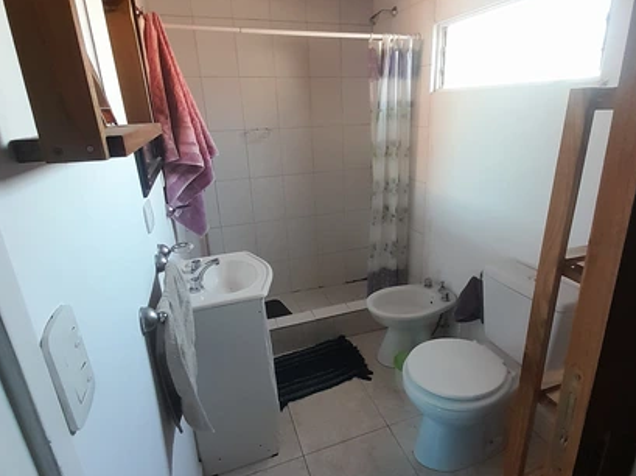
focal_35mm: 14
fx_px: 257
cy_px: 227
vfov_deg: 85.5
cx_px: 330
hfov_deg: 102.1
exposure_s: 1/25
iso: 200
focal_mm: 1.13
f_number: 2.2
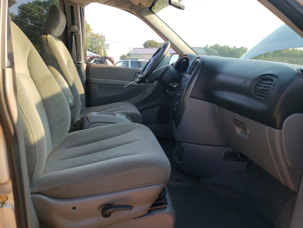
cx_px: 152
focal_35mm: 26
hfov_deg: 67.3
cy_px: 114
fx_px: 228
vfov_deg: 53.1
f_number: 1.5
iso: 50
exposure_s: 1/400
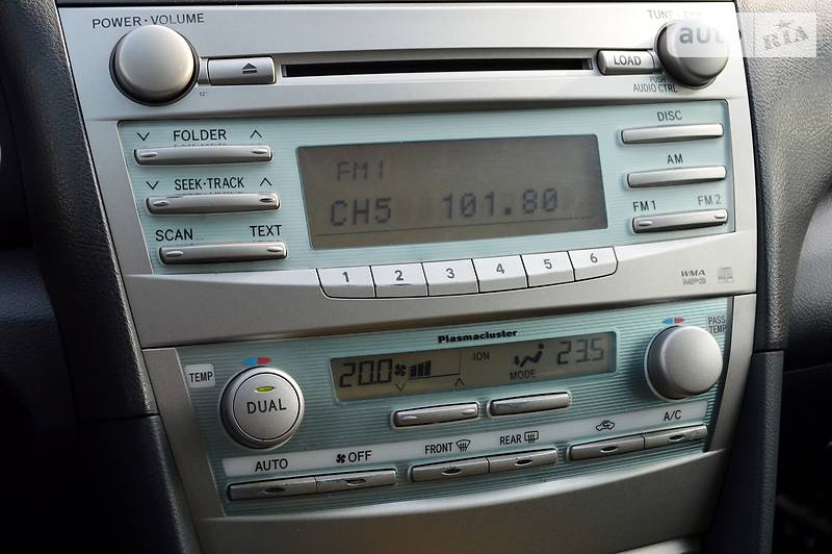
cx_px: 416
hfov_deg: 38.9
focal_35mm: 51
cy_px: 277
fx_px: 1178
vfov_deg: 26.4
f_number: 5.6
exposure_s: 1/125
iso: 360
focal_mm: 34
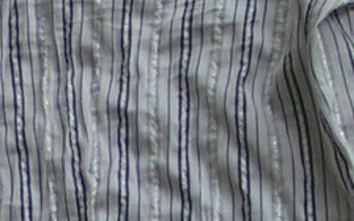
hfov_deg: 6.3
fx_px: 3193
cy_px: 192
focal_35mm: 331
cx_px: -74
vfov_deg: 4.0
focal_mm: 9.7
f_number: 3.2
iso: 80
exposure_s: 1/60
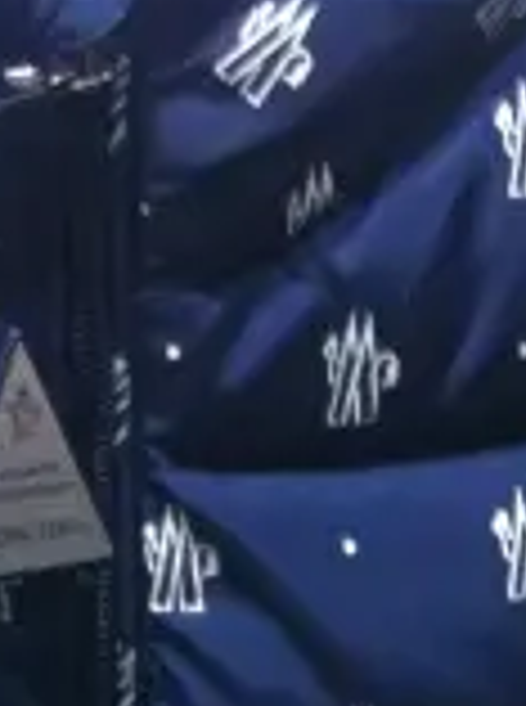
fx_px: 3642
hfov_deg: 8.2
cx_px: 94
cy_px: 1248
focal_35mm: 179
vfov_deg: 10.4
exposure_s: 1/15
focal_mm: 3.85
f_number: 2.8
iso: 200
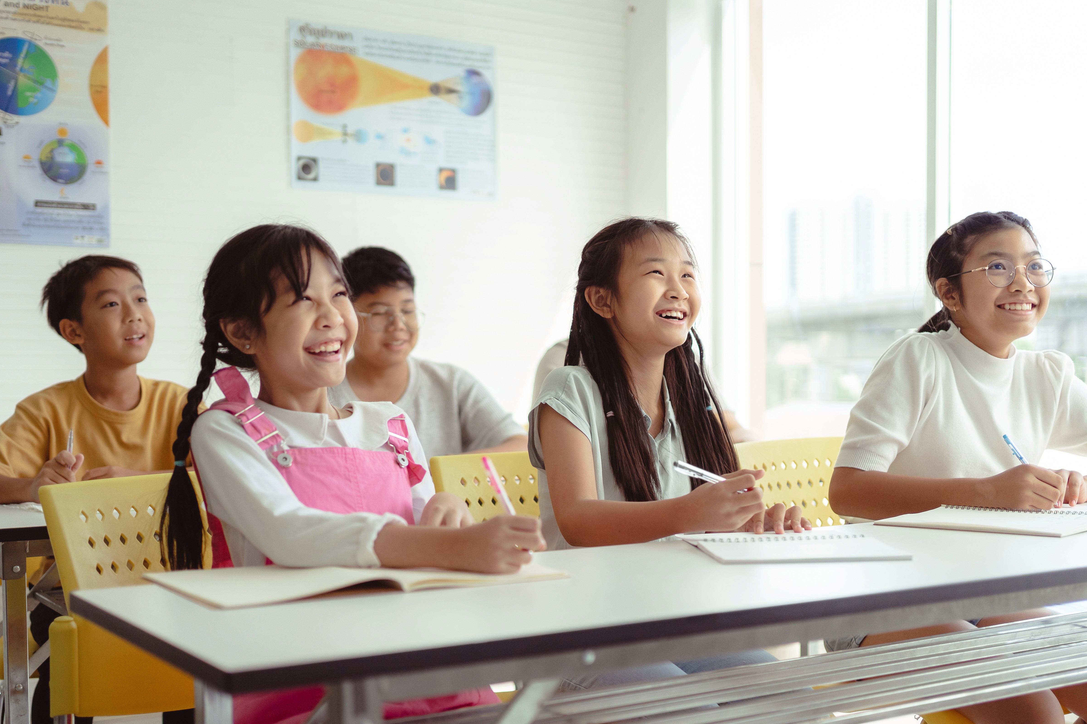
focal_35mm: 43
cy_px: 420
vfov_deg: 31.1
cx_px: 535
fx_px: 1298
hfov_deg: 45.4
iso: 100
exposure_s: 1/3200
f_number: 1.8
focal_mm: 35
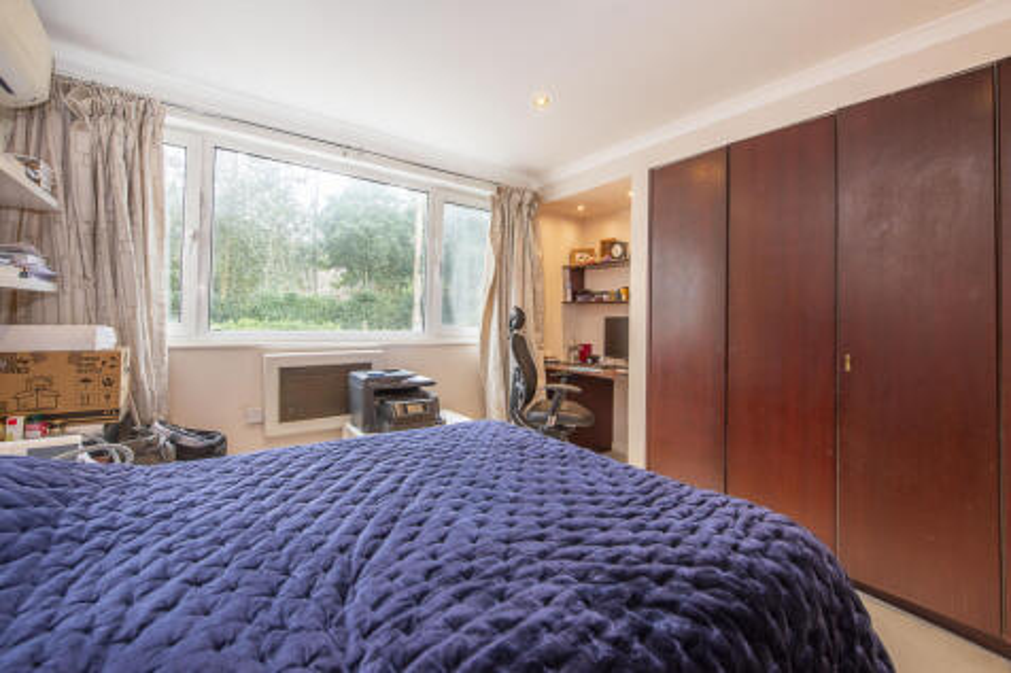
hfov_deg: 104.3
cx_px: 506
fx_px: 393
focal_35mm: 14
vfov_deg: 81.2
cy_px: 336
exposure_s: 1/15
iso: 500
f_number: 6.3
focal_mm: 14
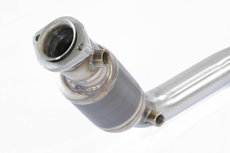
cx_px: 115
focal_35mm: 135
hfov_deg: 15.2
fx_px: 862
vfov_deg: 10.2
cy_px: 76
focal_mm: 90
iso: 2500
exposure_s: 1/100
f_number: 13
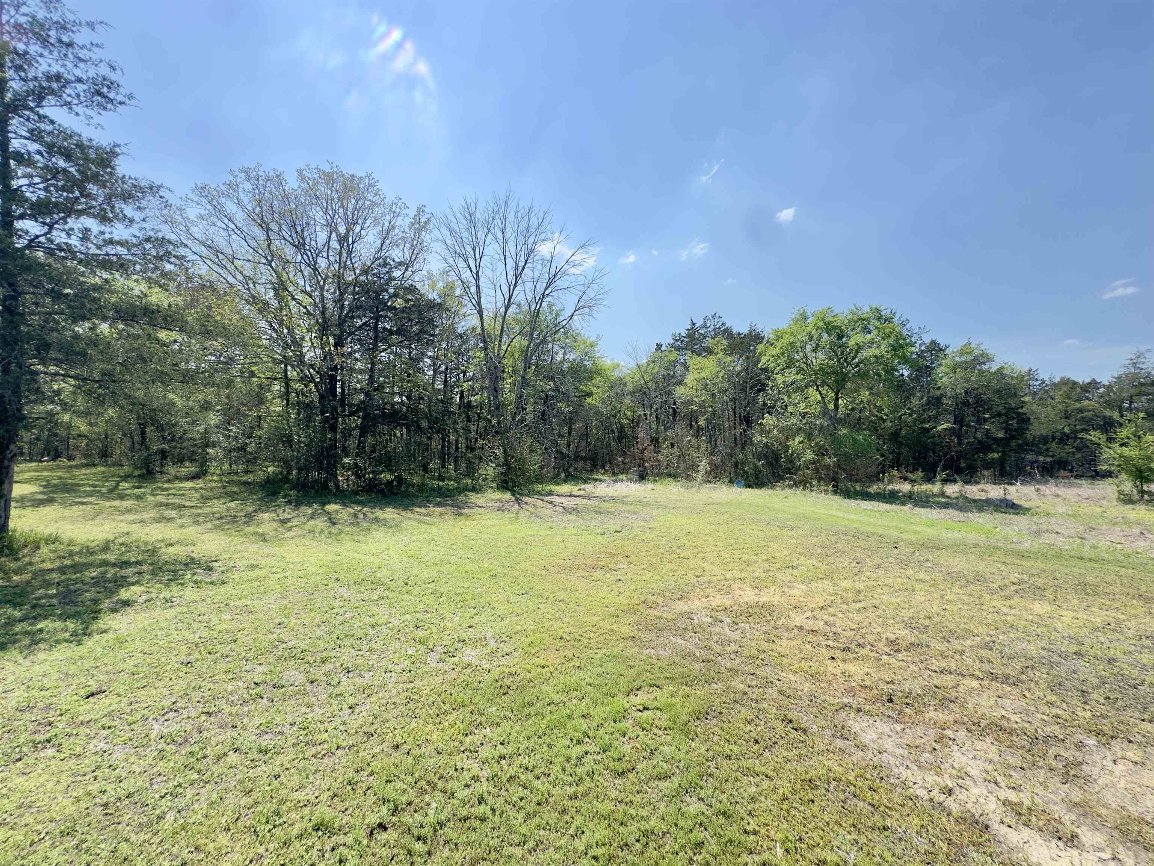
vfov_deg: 85.7
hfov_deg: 102.1
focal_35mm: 14
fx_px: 467
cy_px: 433
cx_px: 577
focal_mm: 2.22
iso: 40
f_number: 2.2
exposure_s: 1/804
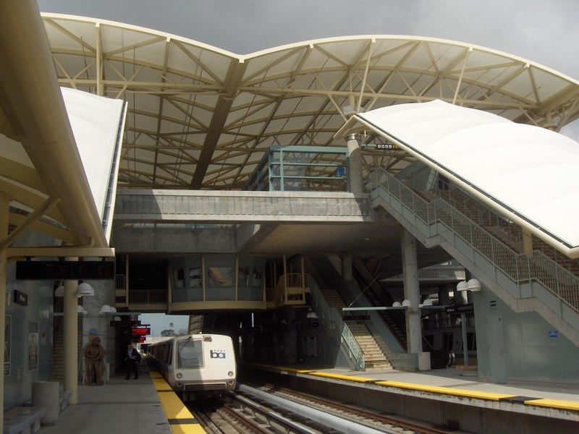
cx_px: 290
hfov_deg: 47.9
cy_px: 217
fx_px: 652
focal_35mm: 39
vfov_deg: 36.8
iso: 50
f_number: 4.8
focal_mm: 8
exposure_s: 1/1370
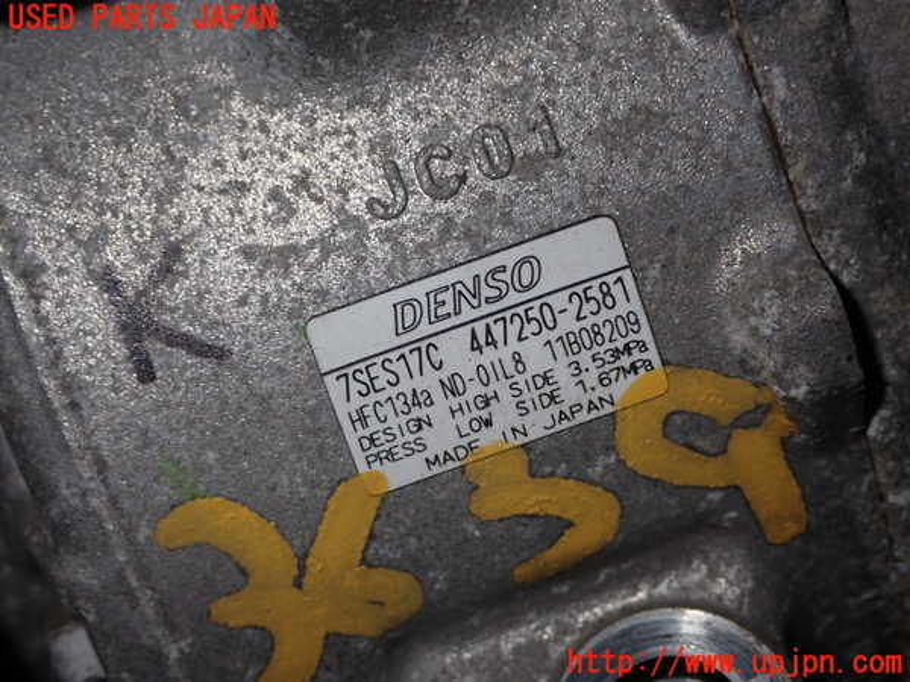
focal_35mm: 67
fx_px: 1761
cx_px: 455
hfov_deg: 29.0
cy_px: 341
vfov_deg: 21.9
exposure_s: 1/60
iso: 200
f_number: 11
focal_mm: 11.88
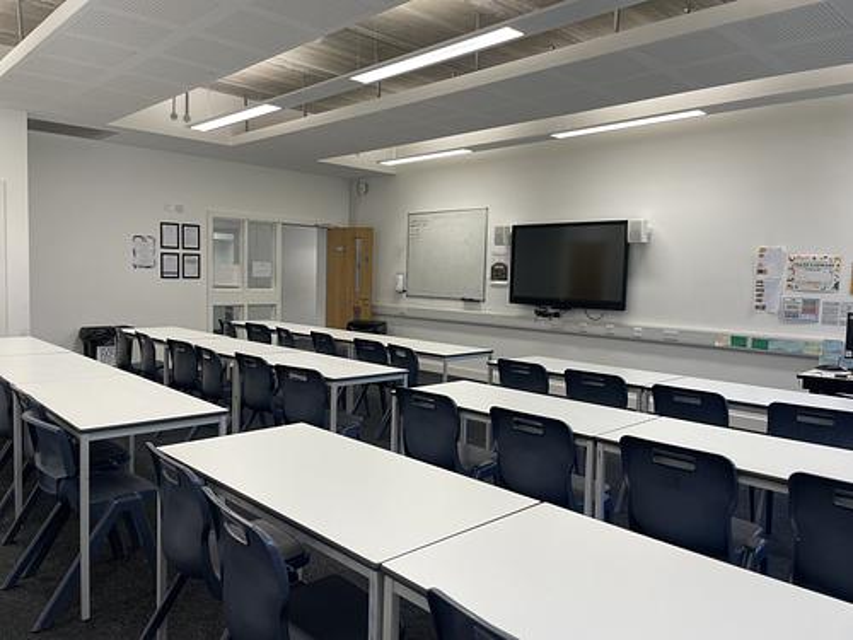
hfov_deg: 67.3
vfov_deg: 53.1
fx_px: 641
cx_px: 426
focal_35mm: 26
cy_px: 320
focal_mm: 4.2
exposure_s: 1/100
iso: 64
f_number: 1.6
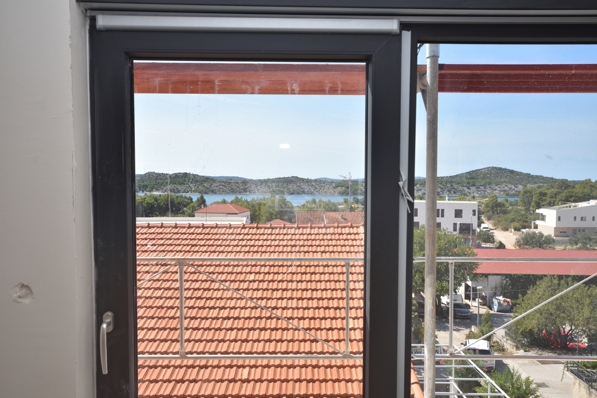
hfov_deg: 61.9
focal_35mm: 30
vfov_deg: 43.6
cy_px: 199
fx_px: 497
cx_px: 298
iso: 100
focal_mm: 20
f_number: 7.1
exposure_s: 1/200
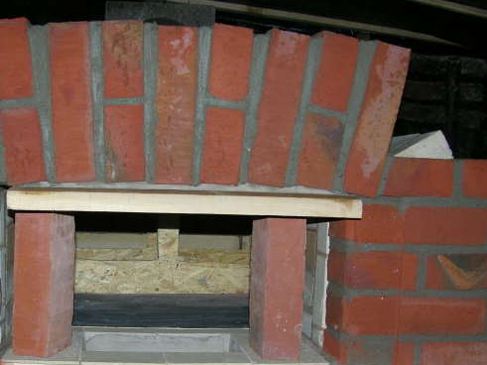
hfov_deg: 33.5
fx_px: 802
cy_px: 264
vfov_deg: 25.4
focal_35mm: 57
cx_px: 167
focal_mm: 8.9
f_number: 2.8
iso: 100
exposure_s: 1/60.1
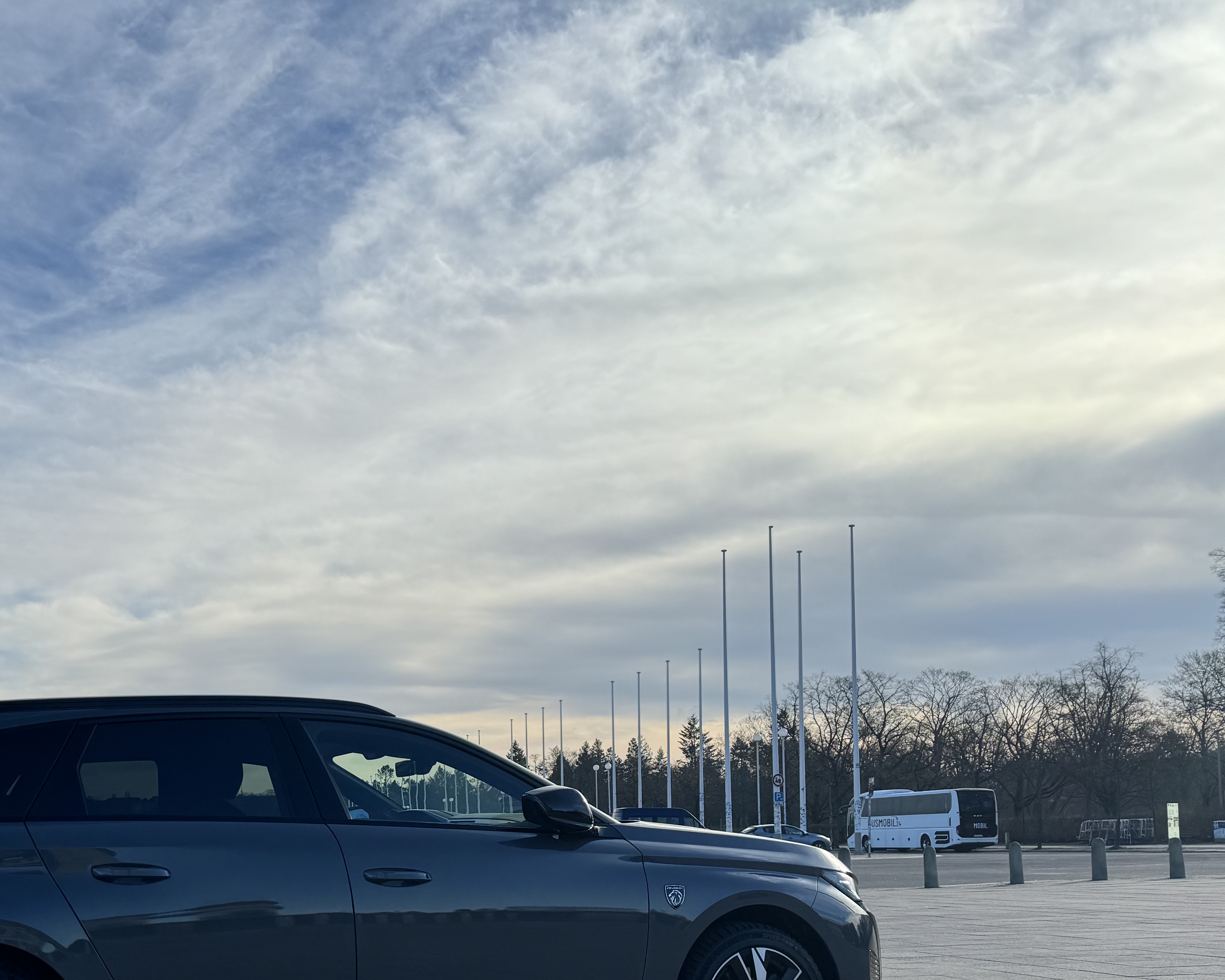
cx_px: 314
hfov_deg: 44.4
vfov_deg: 36.1
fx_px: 1450
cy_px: 784
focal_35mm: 40
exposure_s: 1/4049
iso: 80
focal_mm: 6.86
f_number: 1.78
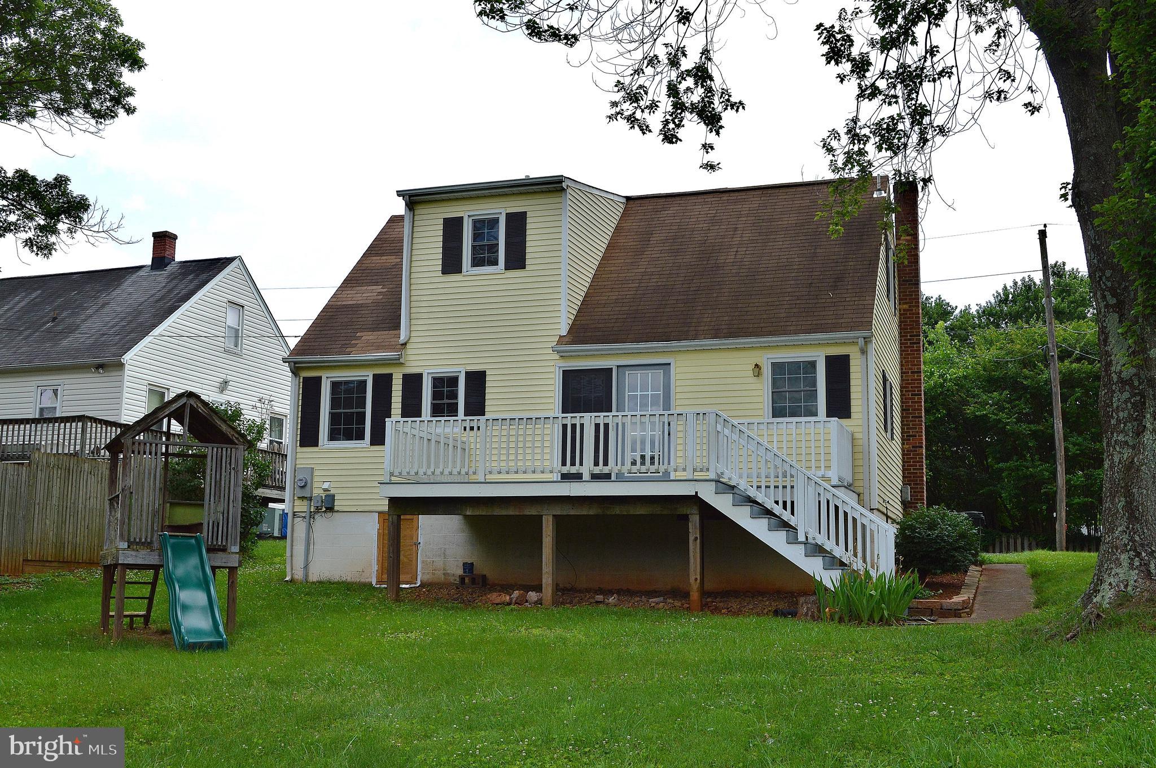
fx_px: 1347
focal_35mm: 42
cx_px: 578
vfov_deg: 31.8
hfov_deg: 46.4
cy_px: 384
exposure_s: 1/400
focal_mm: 28
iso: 400
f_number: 11
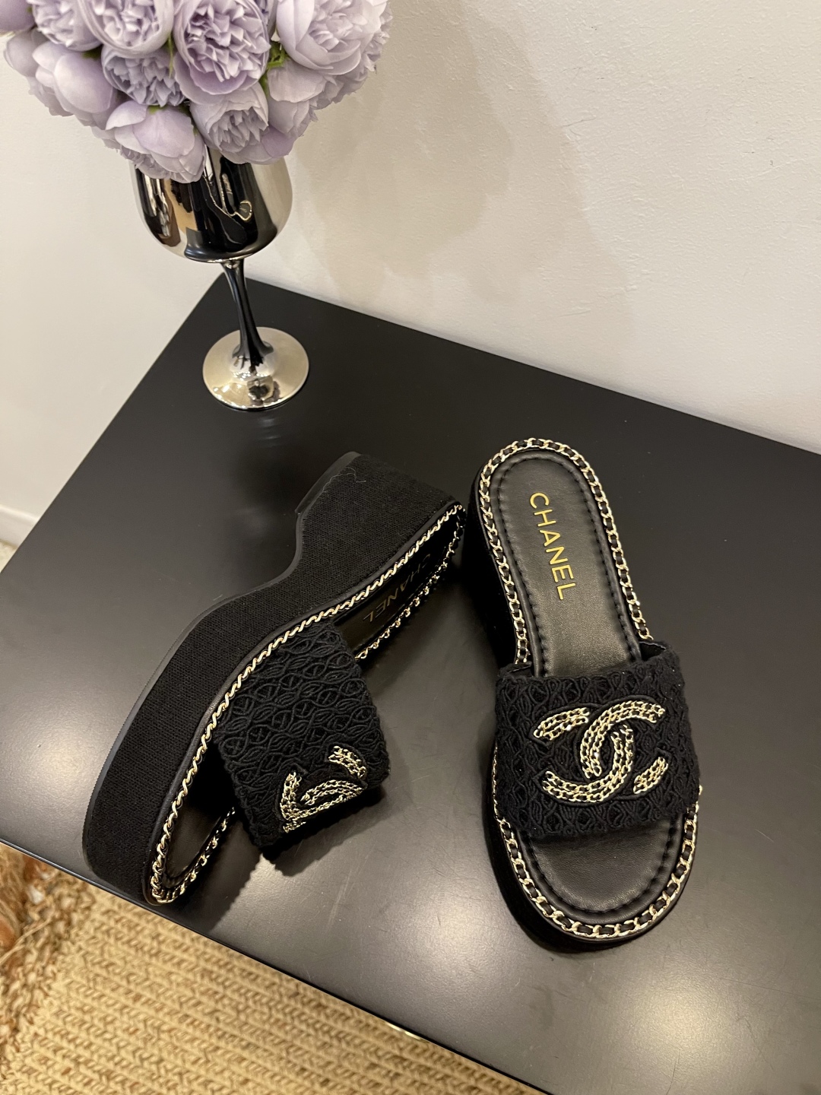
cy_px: 548
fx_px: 822
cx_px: 410
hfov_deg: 53.1
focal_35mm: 26
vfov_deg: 67.3
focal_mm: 5.1
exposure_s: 1/60
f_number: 1.6
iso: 250
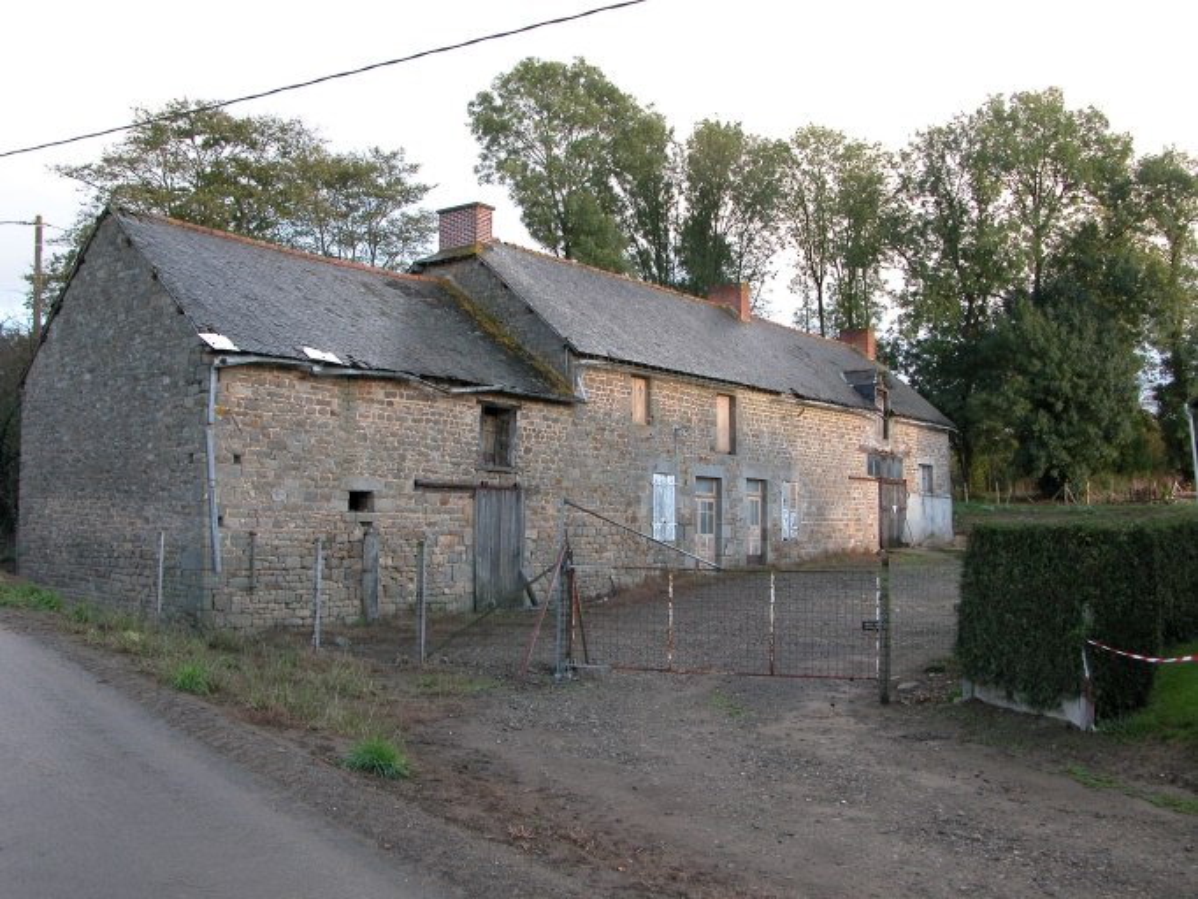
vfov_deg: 40.7
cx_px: 599
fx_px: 1212
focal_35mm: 35
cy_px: 450
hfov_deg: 52.6
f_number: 3.5
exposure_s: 1/105
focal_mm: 8.9
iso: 100
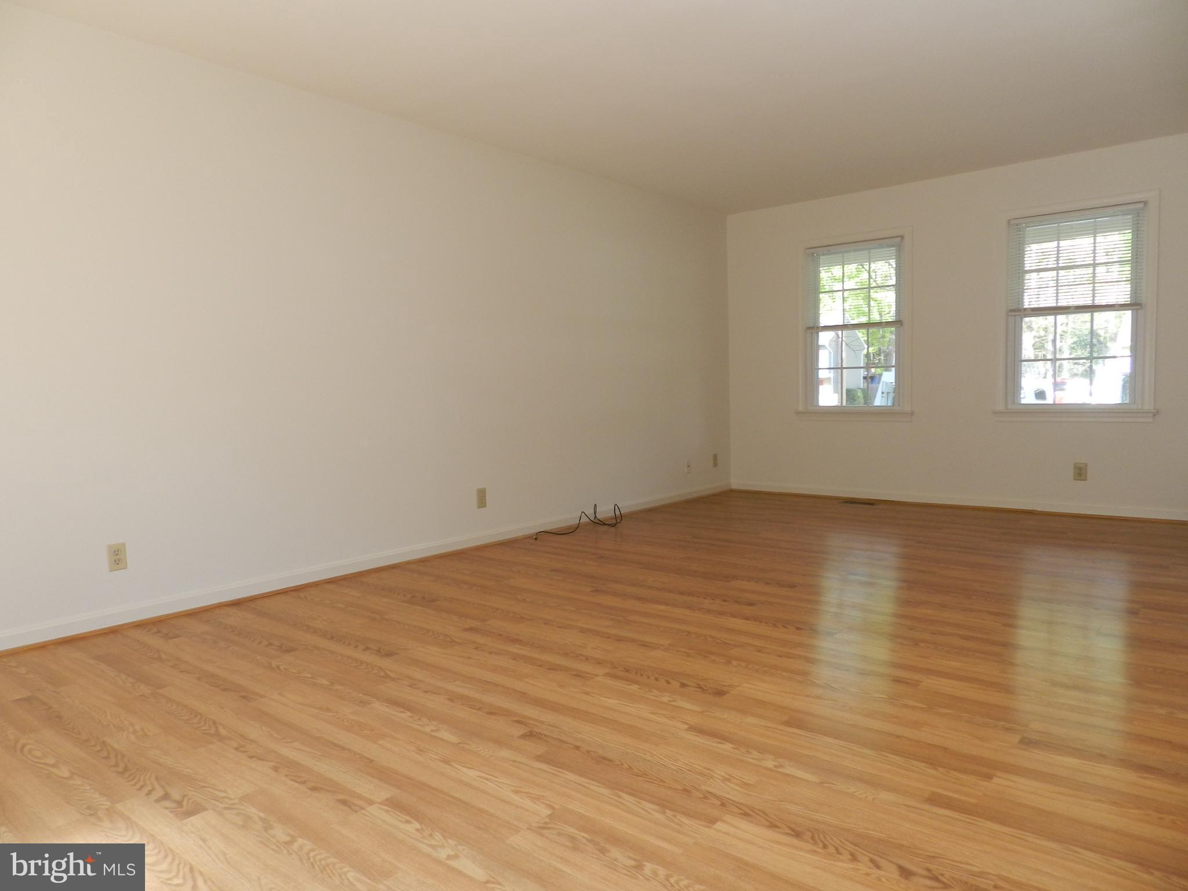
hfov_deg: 73.9
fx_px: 789
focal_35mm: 23
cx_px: 594
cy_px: 446
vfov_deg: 58.9
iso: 160
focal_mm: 4
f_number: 3.4
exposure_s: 1/80
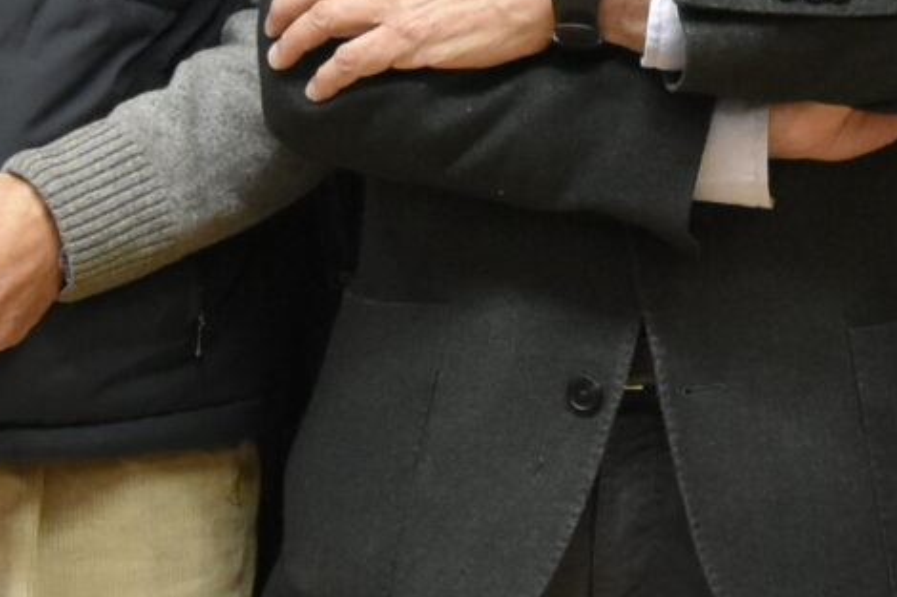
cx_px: 886
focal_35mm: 172
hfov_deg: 11.9
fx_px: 4277
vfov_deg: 7.9
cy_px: -124
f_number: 4
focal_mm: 21
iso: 2200
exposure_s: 1/60
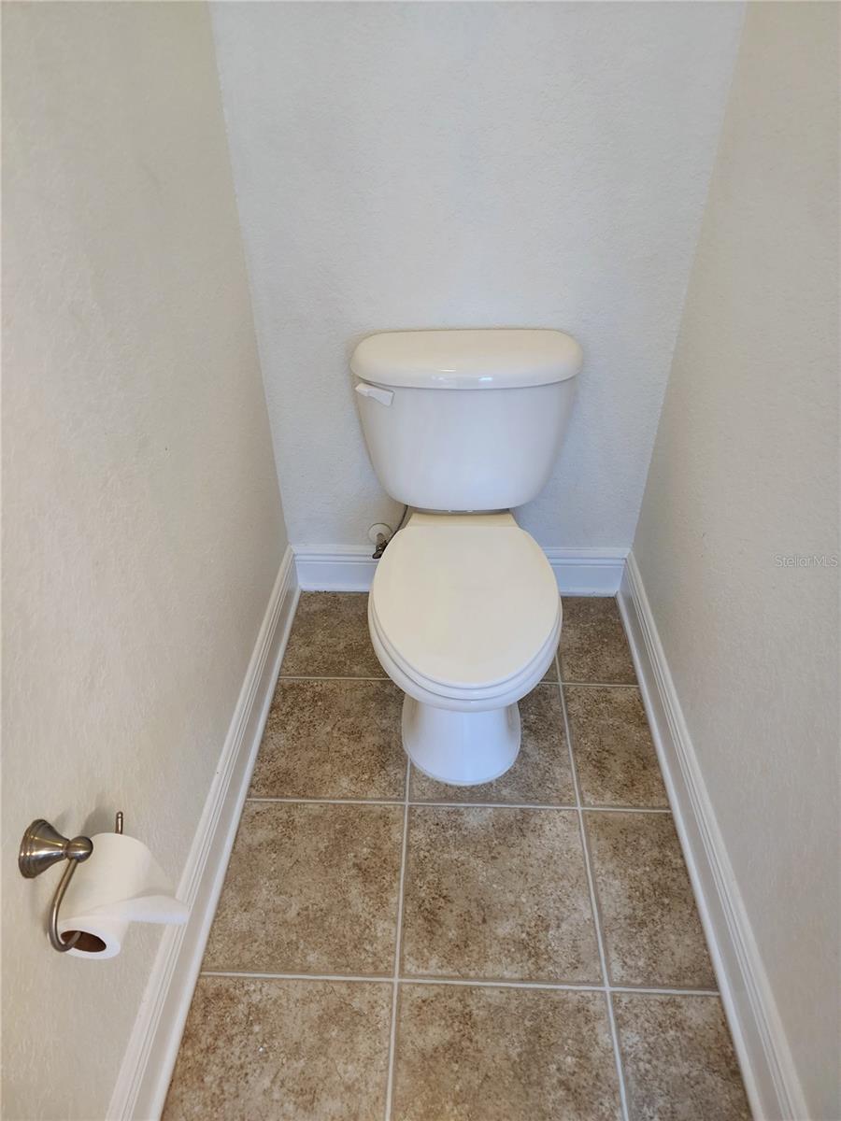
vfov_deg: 73.9
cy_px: 560
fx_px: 745
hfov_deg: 58.9
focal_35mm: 23
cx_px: 420
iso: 500
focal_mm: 6.4
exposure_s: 1/60
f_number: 1.8
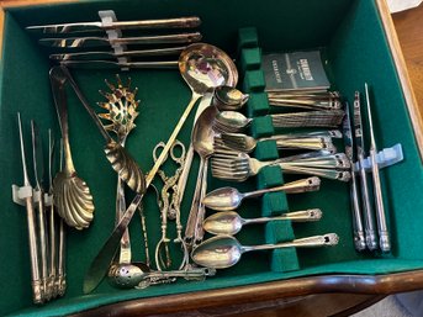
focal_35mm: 26
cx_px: 212
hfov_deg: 67.3
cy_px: 158
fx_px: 318
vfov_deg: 53.0
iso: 400
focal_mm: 5.7
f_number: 1.5
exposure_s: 1/60
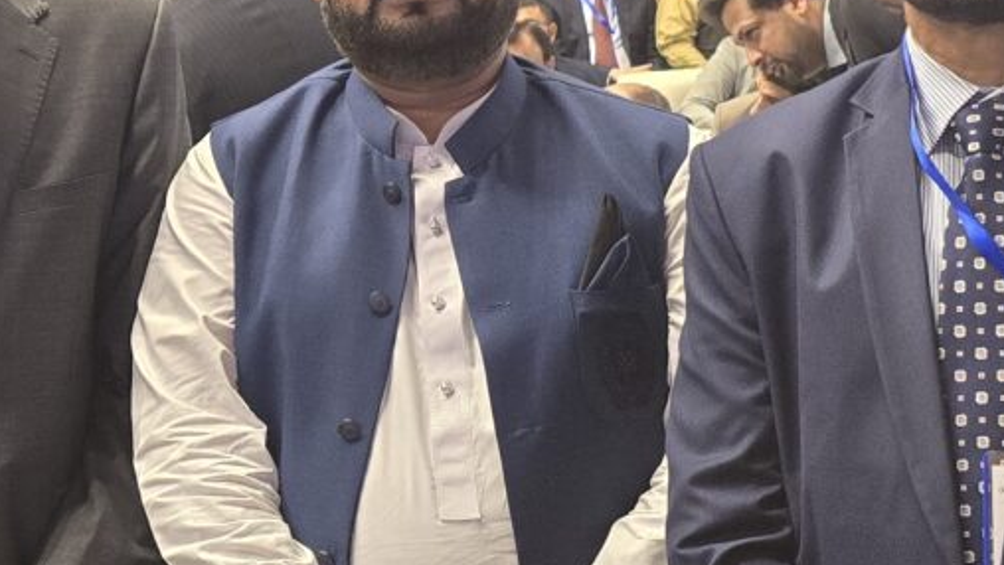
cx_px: -107
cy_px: 160
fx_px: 2689
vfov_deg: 12.0
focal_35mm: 101
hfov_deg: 20.2
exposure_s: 1/100
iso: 320
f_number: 1.7
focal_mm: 6.3
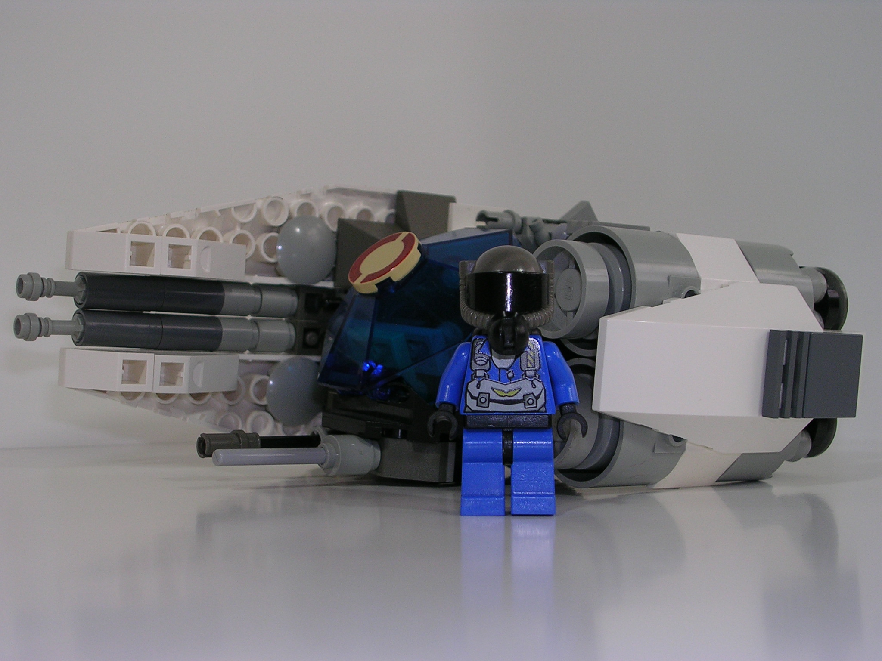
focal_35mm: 60
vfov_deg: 24.4
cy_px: 330
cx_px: 441
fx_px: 1529
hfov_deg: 32.2
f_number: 3.4
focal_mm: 9.1
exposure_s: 1/30
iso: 50
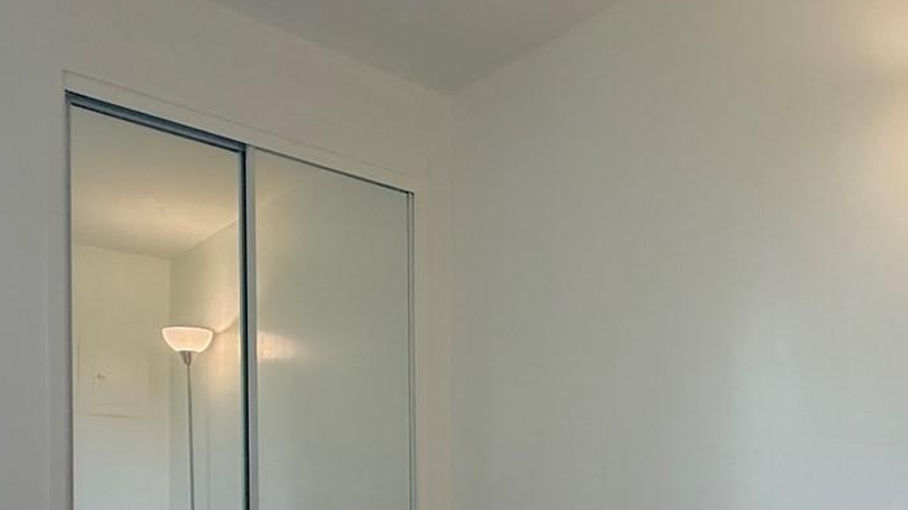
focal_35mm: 35
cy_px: 490
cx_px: 696
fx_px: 843
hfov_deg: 53.7
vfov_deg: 31.6
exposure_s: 1/120
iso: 320
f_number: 2.2
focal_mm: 2.22
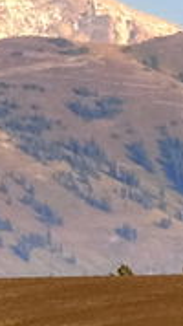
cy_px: 154
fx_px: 16259
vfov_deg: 1.1
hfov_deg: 0.6
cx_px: -77
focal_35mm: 1883
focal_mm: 121.8
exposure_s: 1/240
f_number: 8
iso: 200
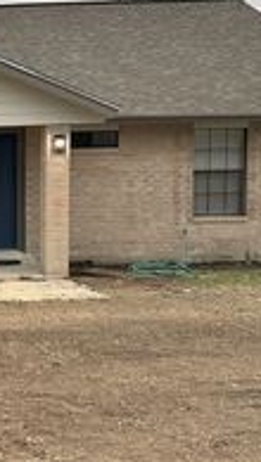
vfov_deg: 31.4
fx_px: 823
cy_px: 212
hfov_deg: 15.6
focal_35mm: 67
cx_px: -199
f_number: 1.78
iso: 80
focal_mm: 6.76
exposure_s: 1/331
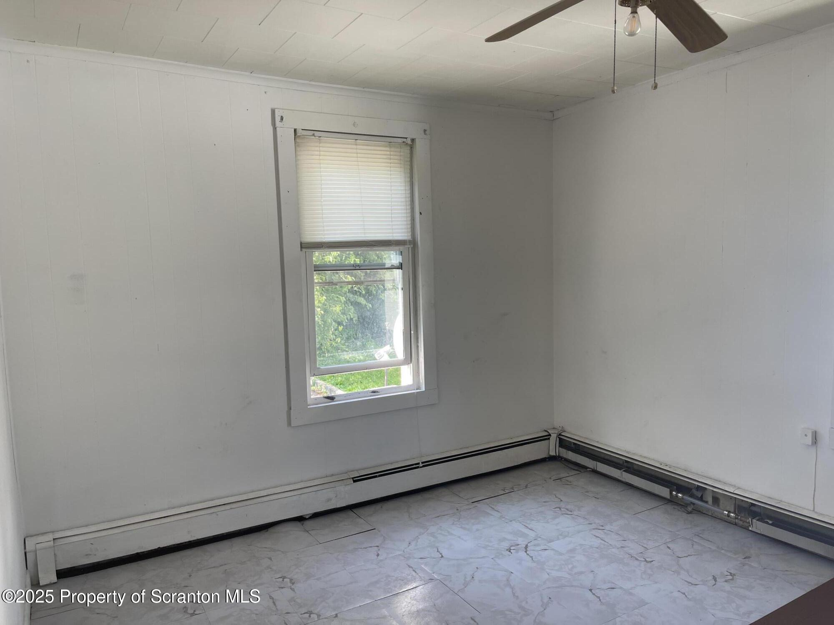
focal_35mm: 25
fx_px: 602
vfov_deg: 54.9
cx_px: 417
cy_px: 312
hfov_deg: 69.4
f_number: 1.6
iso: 50
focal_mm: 5.1
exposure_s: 1/121
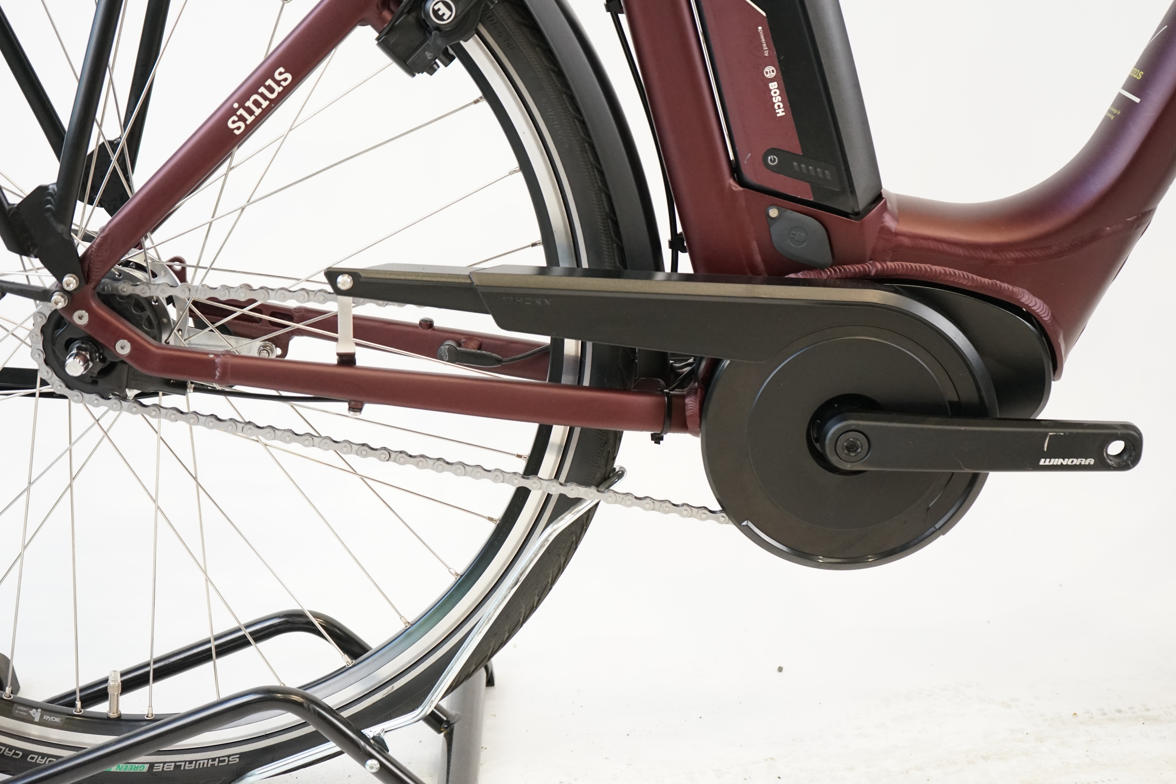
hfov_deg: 36.2
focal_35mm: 55
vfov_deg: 24.6
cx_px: 588
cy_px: 392
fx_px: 1797
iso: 2500
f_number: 5.6
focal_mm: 55
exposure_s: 1/200
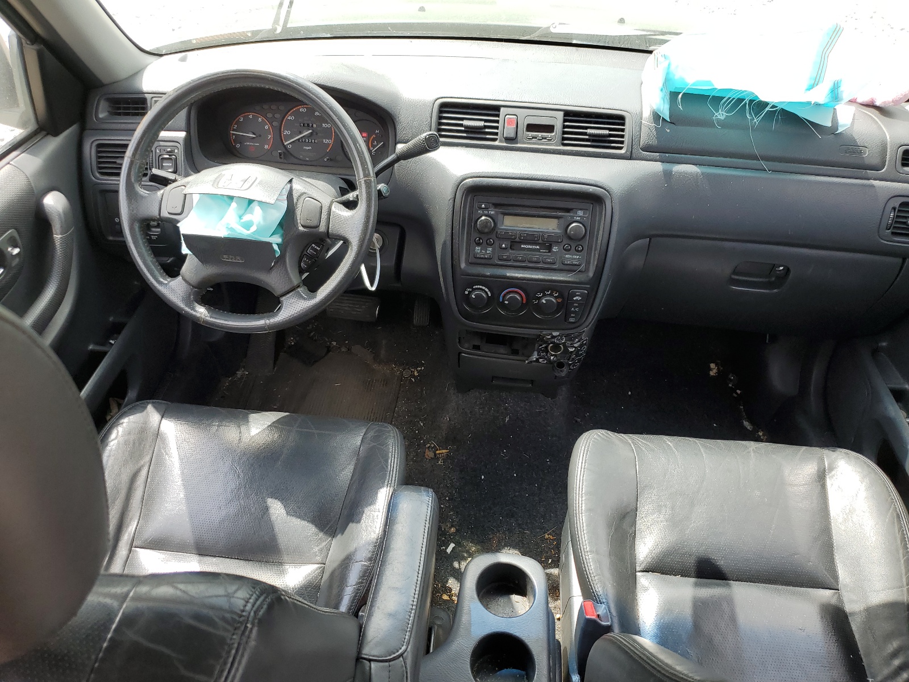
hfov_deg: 67.3
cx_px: 454
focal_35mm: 26
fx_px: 683
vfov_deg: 53.1
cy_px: 341
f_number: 1.5
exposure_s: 1/455
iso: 50
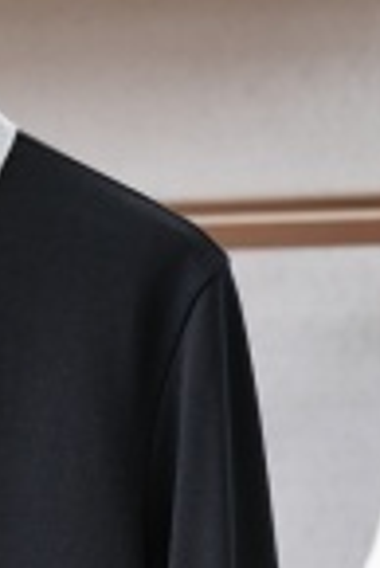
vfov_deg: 12.8
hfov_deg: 8.7
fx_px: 2448
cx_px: -194
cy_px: 748
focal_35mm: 155
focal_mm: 30
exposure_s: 1/125
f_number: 4
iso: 250
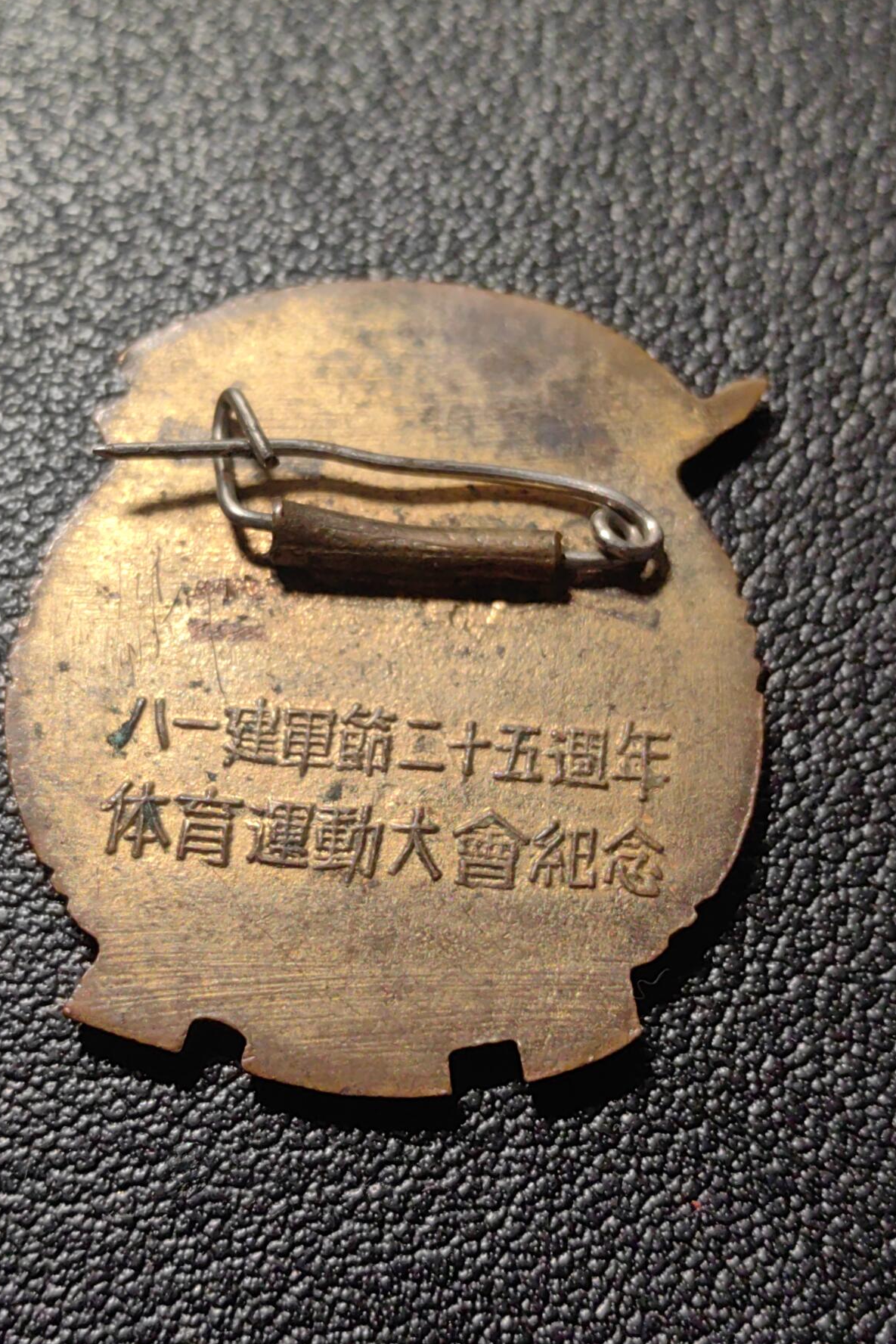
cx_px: 395
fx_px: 2202
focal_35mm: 59
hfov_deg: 23.0
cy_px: 676
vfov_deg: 33.9
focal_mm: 5.75
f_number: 2
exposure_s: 1/100
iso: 100
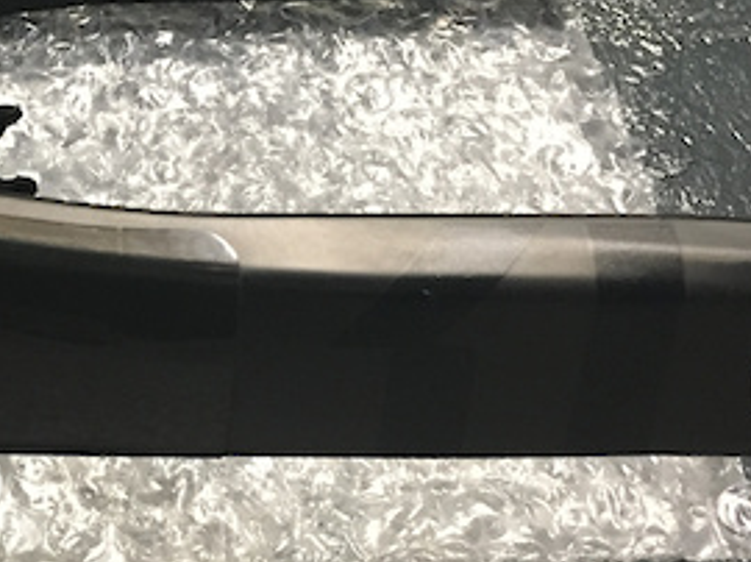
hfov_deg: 21.9
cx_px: -11
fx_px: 1864
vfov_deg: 17.1
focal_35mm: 86
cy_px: 256
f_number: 2.2
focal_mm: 4.15
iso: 200
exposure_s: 1/15
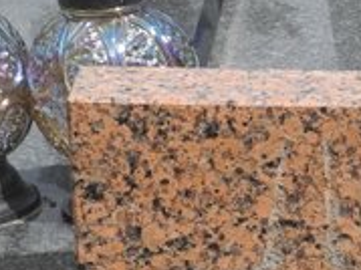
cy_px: 433
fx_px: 2564
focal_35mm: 246
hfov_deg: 7.8
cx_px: 672
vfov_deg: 6.0
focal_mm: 11.8
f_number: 4
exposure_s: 1/1000
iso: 100
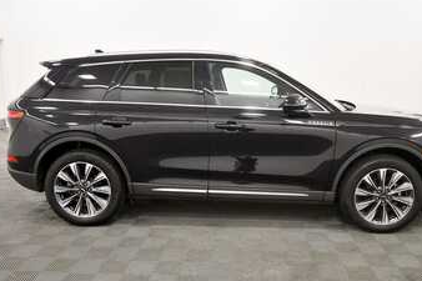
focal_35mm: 32
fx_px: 375
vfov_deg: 41.1
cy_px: 148
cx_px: 238
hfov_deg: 58.5
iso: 1400
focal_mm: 18
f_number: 5.6
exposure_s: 1/125
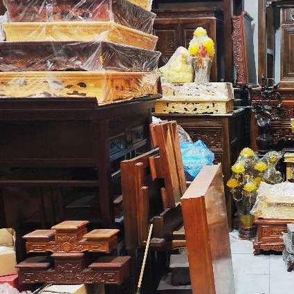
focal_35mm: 49
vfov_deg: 34.6
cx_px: 255
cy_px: 170
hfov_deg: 33.2
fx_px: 471
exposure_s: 1/50.3
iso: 500
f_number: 1.65
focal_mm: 6.18
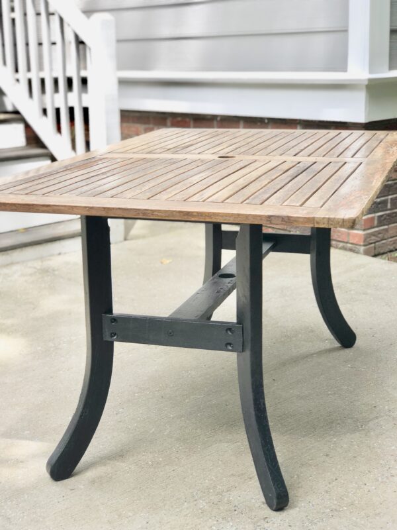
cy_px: 265
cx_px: 198
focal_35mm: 57
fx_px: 872
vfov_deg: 33.8
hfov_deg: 25.7
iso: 25
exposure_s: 1/120
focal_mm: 6.6
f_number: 2.8
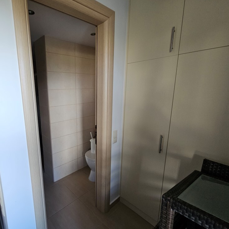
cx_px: 80
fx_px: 120
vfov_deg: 87.4
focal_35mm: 16
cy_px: 116
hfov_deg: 84.9
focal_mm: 2.2
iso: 250
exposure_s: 1/70.8
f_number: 2.2
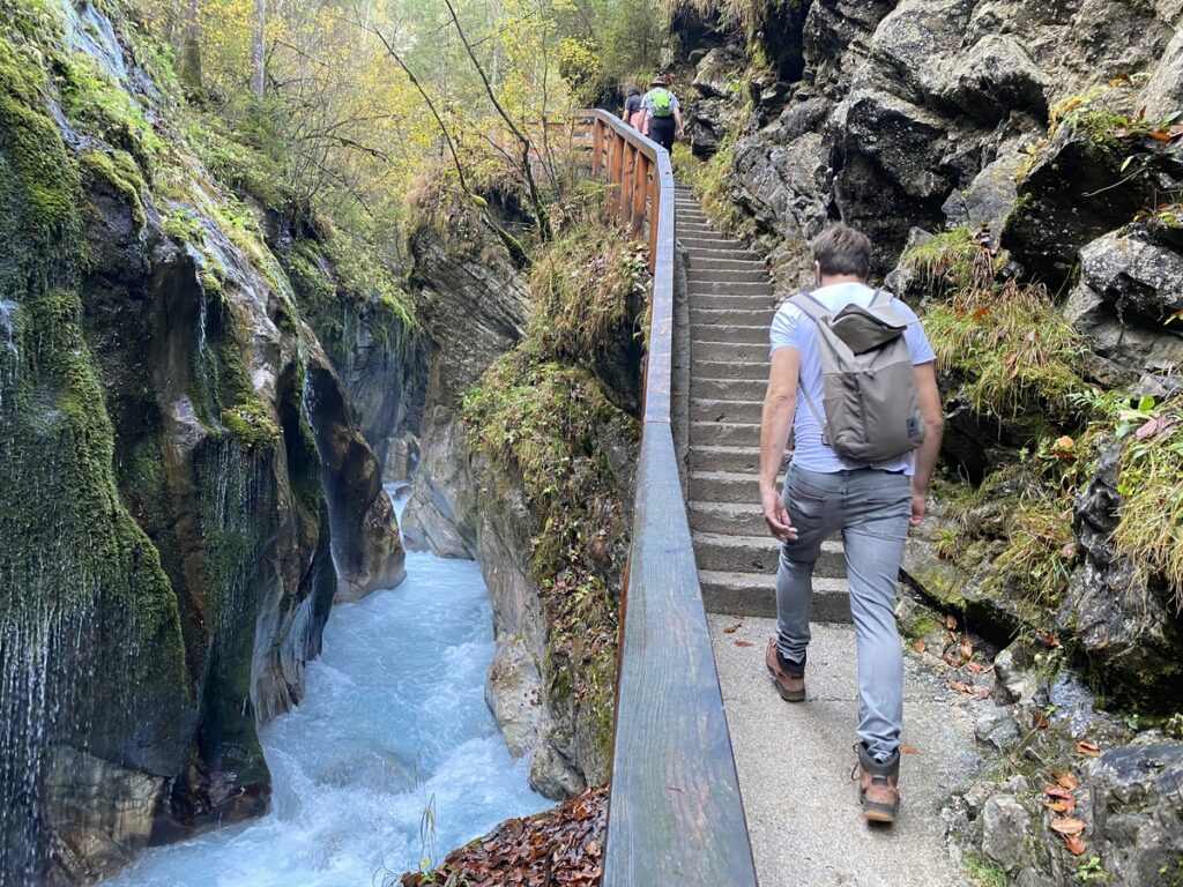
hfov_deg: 67.3
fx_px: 889
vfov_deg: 53.1
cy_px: 444
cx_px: 592
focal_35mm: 26
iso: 125
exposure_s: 1/60
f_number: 1.8
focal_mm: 4.25
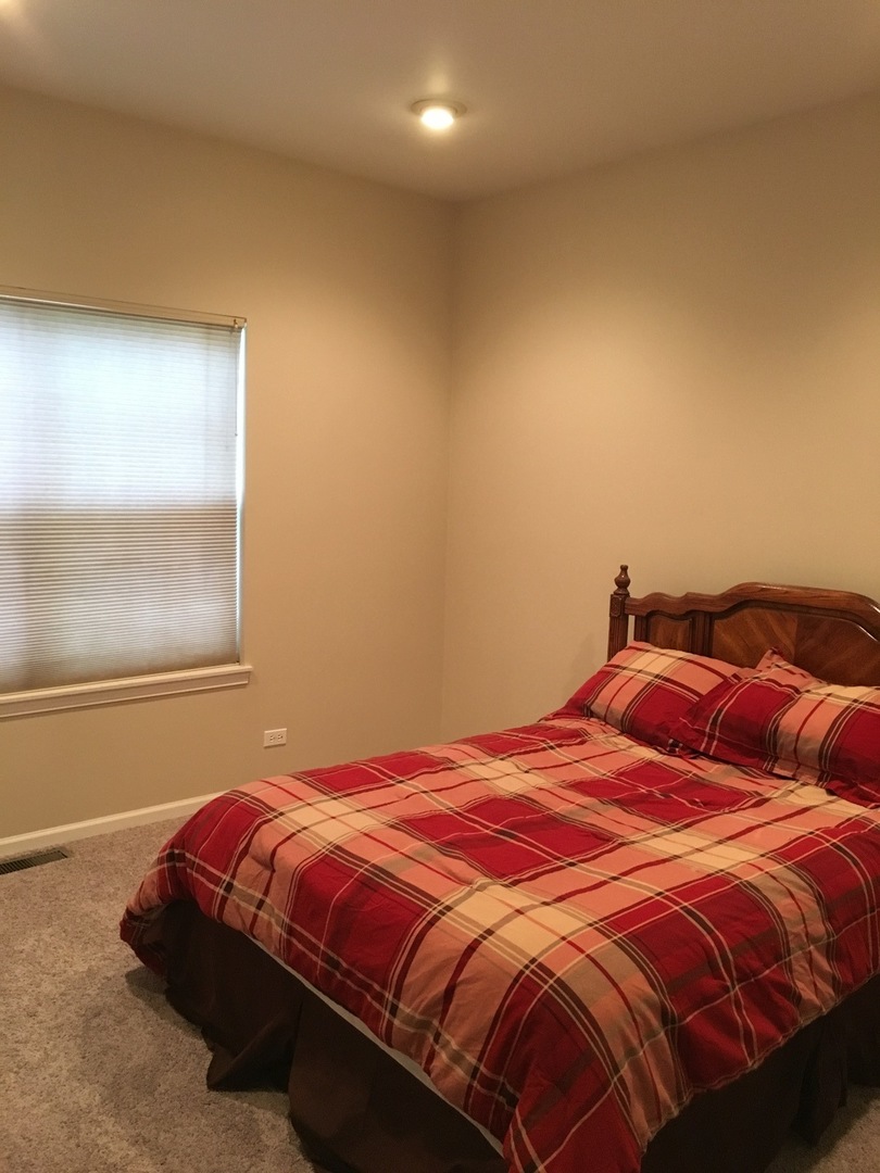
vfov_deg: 61.7
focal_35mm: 29
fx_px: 983
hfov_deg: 48.2
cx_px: 440
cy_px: 586
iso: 200
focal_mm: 4.15
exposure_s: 1/30
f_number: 2.2
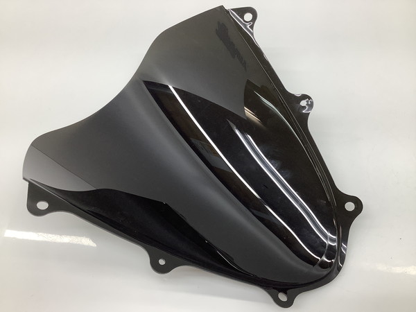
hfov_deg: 58.4
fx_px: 373
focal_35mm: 31
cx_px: 208
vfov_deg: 45.4
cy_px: 156
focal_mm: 3.3
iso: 50
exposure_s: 1/100
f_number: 2.4
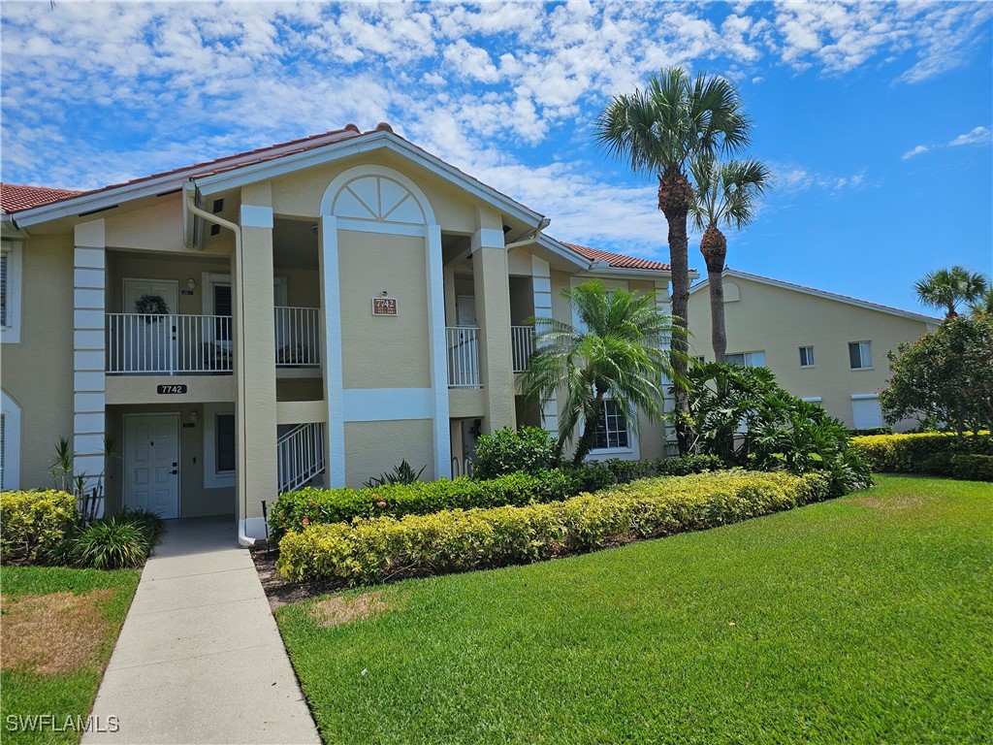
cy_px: 372
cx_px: 496
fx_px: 660
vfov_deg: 58.9
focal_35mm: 23
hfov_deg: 73.9
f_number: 1.7
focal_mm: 6.3
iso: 10
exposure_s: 1/1053
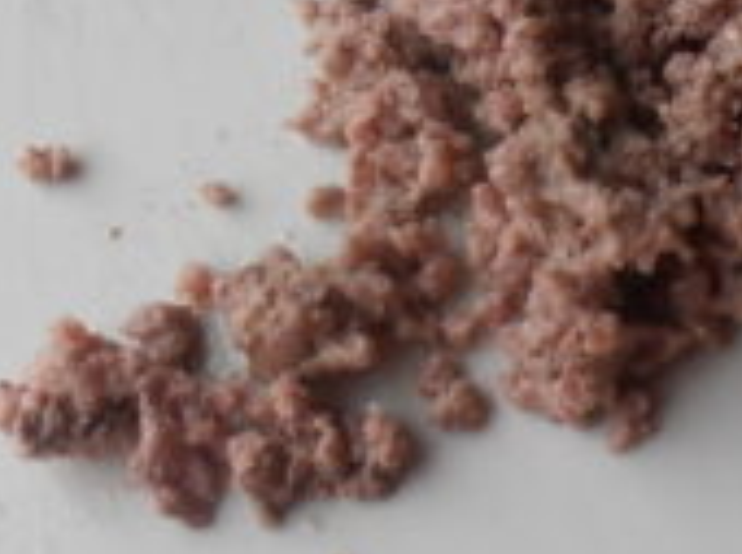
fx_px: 2119
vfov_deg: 14.9
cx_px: 725
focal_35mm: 99
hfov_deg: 19.3
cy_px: 286
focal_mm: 4.2
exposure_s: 1/80
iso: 80
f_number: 3
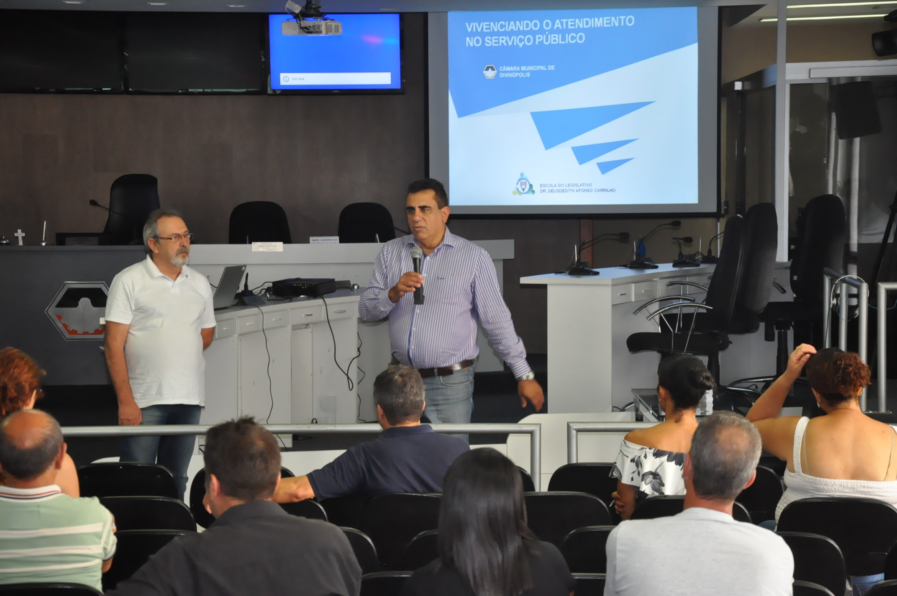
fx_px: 2613
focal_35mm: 105
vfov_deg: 13.0
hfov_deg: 19.5
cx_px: 448
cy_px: 298
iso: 2000
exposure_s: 1/60
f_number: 5.3
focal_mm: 70
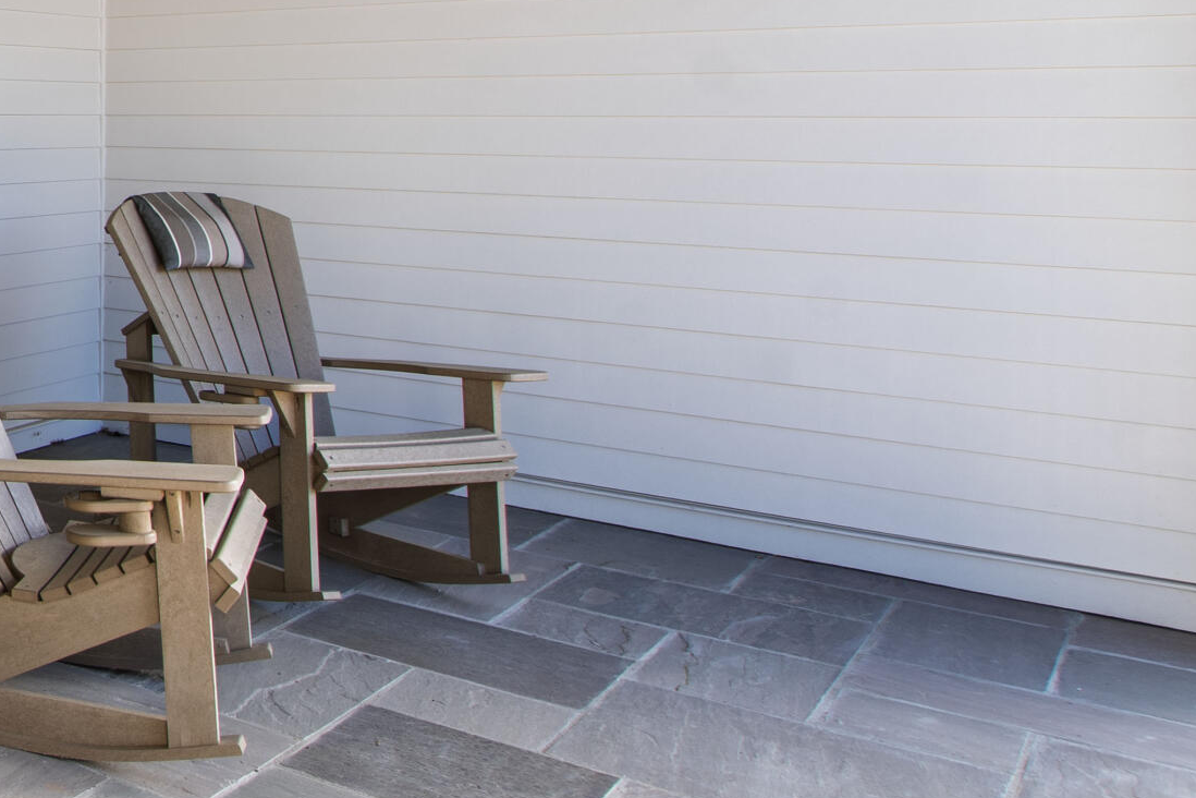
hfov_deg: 33.2
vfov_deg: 31.0
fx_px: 1362
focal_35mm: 41
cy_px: 63
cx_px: -400
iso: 100
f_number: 8
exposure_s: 1/15
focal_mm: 10
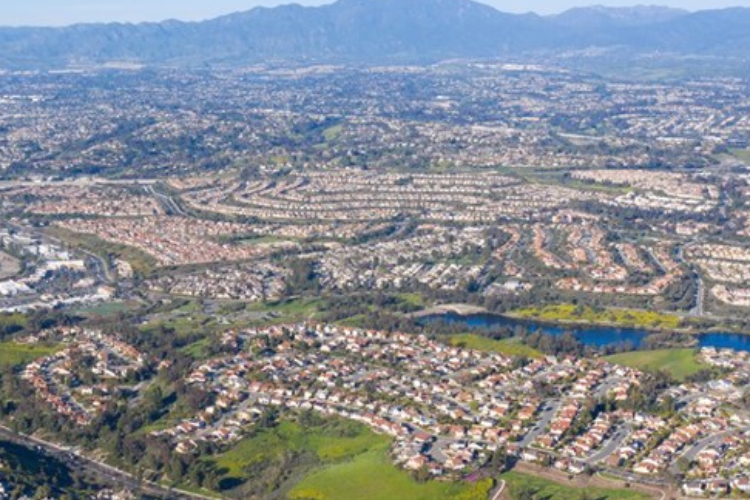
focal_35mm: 59
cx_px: 245
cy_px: 335
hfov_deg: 33.6
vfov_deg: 22.9
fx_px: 1229
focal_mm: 10.26
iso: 100
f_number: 5.6
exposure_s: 1/400
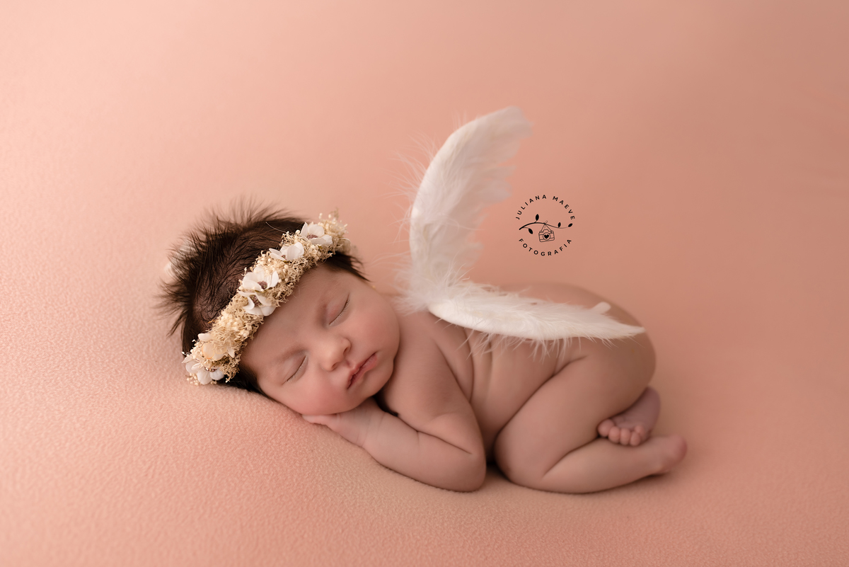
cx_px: 424
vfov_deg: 37.9
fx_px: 826
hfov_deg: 54.4
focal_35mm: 35
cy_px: 284
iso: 100
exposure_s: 1/100
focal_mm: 35
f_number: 2.5
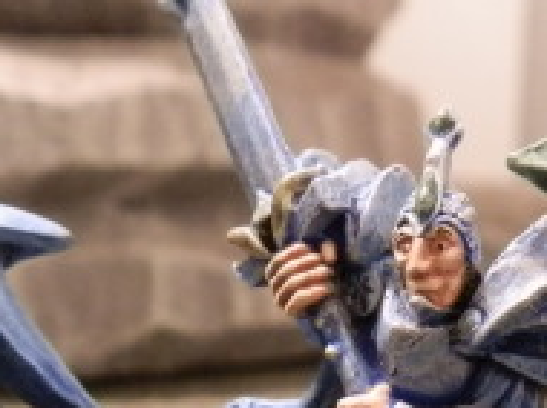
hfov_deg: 24.5
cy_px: 529
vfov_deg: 17.5
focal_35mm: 79
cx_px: 400
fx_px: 1247
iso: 400
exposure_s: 1/60
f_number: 3.1
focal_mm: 5
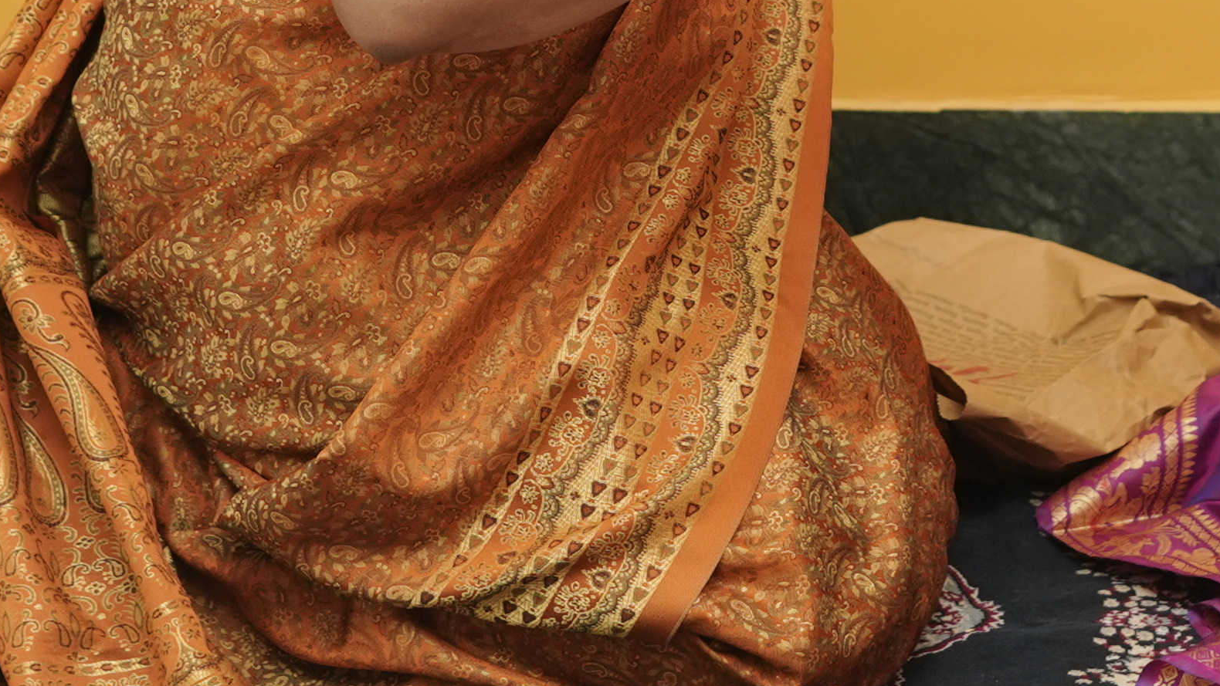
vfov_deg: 10.8
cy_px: -176
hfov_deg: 19.2
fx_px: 3559
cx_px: 1030
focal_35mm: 110
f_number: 2.2
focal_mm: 24
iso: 320
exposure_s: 1/200
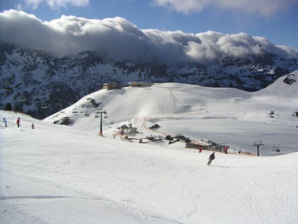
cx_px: 149
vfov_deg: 37.7
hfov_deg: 49.0
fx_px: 327
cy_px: 112
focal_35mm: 38
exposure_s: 1/750
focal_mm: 5
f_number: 6.7
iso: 64
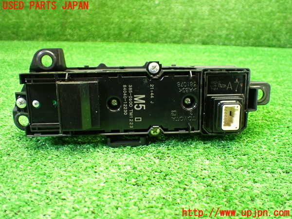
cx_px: 146
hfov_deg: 60.0
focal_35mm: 30
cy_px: 110
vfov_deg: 46.8
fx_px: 253
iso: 800
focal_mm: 5.4
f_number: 2.3
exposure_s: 1/50
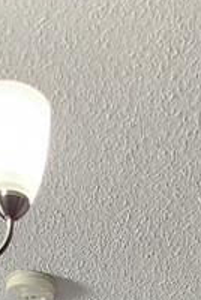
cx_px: 184
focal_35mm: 108
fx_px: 901
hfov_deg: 12.6
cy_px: 762
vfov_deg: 13.1
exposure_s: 1/60
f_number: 2.2
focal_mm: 1.74
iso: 125
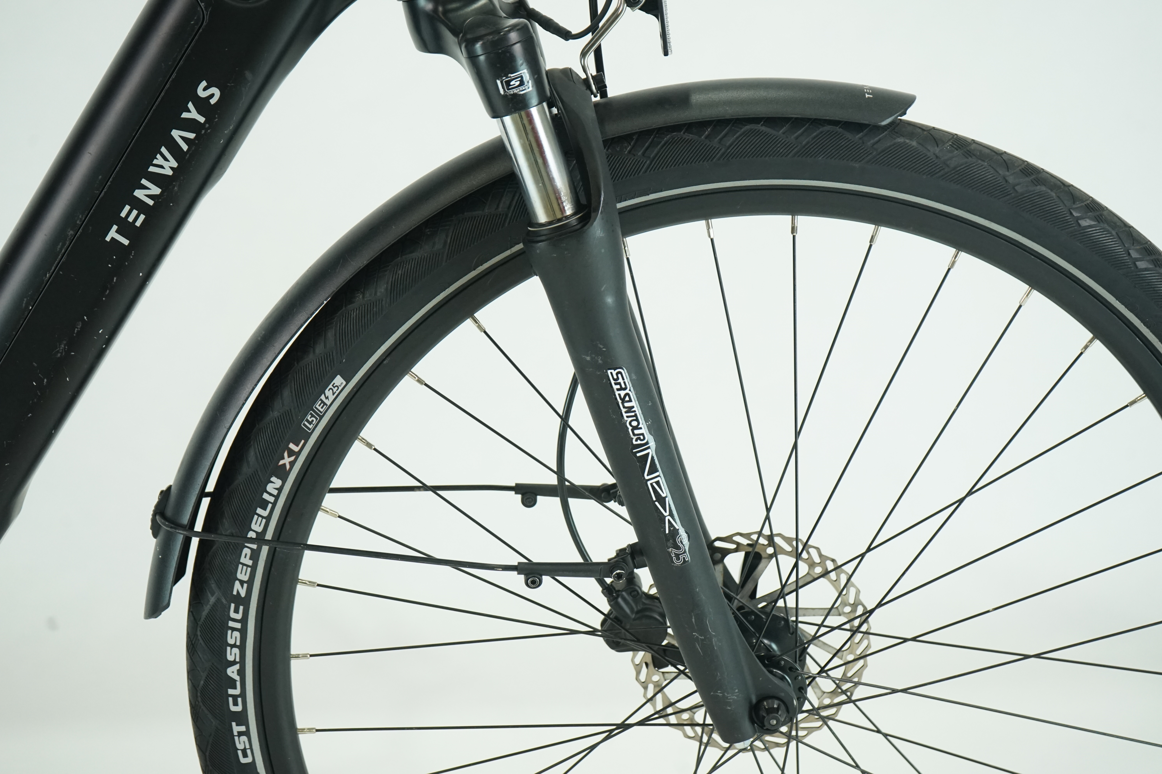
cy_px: 387
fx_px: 1904
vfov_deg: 23.0
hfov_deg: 33.9
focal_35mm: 59
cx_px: 581
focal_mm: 59
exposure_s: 1/200
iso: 2000
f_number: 6.3
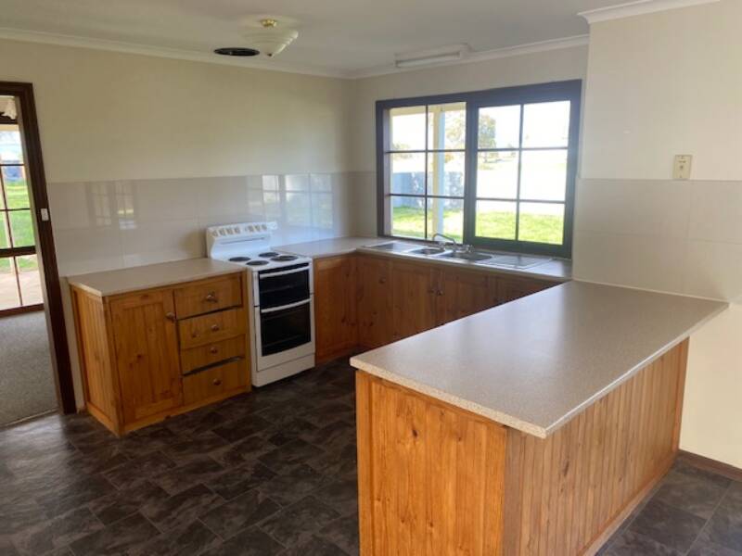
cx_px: 371
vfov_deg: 53.1
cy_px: 278
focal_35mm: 26
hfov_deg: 67.3
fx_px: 557
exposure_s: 1/121
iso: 64
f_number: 1.8
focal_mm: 4.25
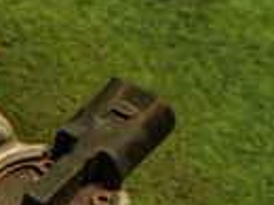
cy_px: 402
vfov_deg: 9.4
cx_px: -339
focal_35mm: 148
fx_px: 1169
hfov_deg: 11.5
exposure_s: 1/30
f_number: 2.4
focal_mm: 5.79
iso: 250
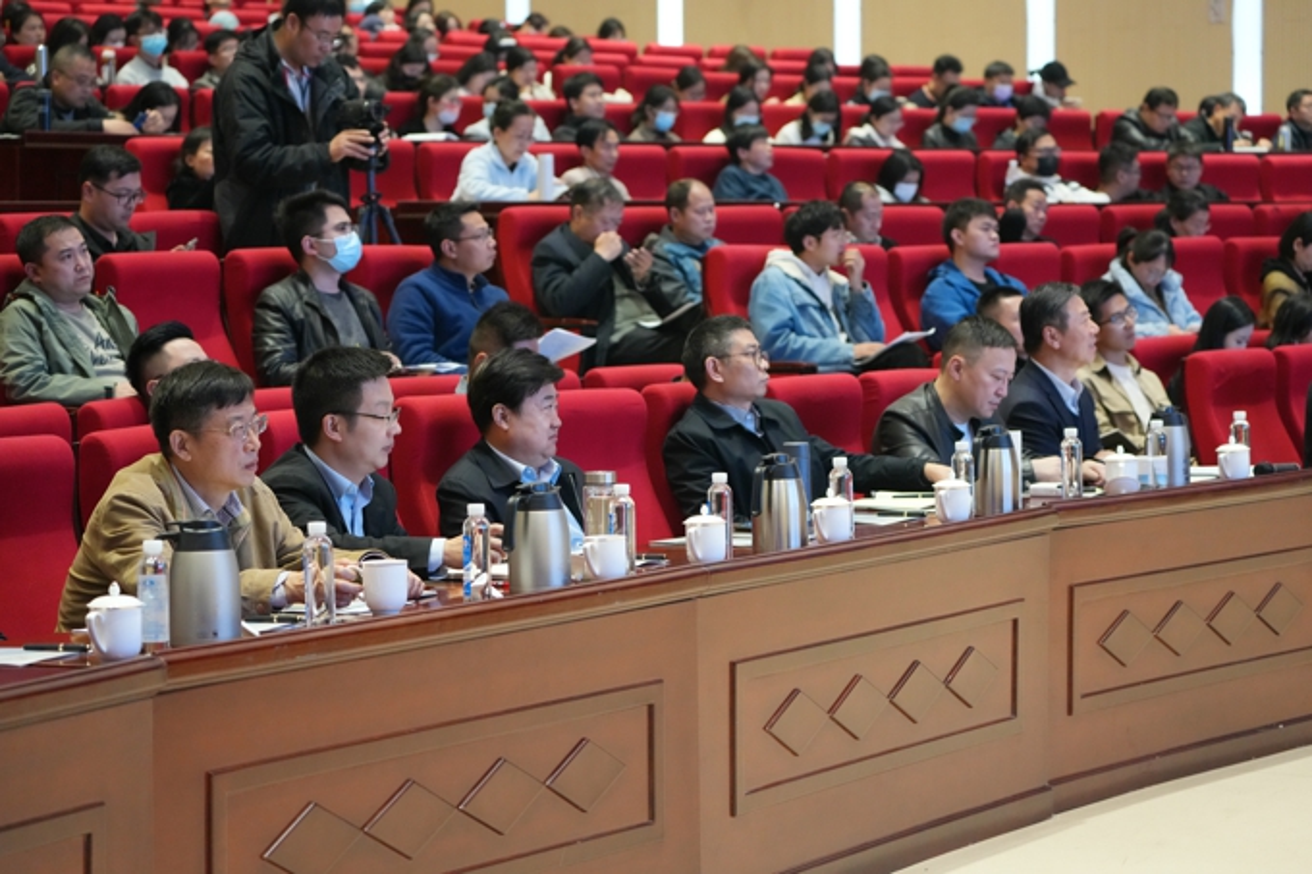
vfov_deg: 13.7
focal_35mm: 100
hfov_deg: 20.4
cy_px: 437
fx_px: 3643
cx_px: 656
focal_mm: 100
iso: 3200
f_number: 4.5
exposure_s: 1/200
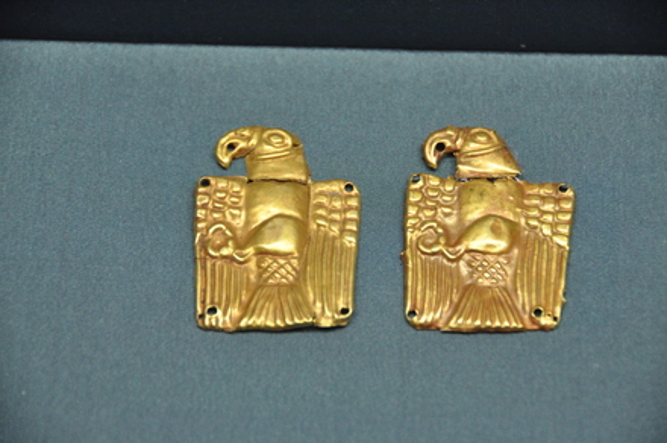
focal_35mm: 225
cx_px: 334
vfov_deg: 6.1
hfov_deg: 9.2
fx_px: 4163
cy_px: 222
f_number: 5.6
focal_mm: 150
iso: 2000
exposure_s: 1/200
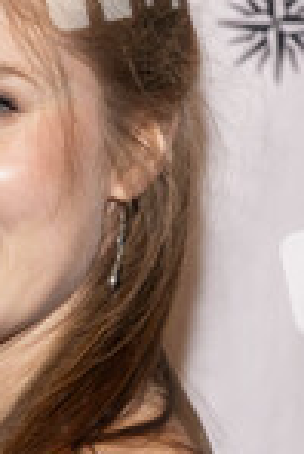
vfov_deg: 7.5
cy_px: 417
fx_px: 3475
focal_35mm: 275
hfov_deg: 5.0
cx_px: -86
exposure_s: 1/200
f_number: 5.6
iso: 800
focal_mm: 102
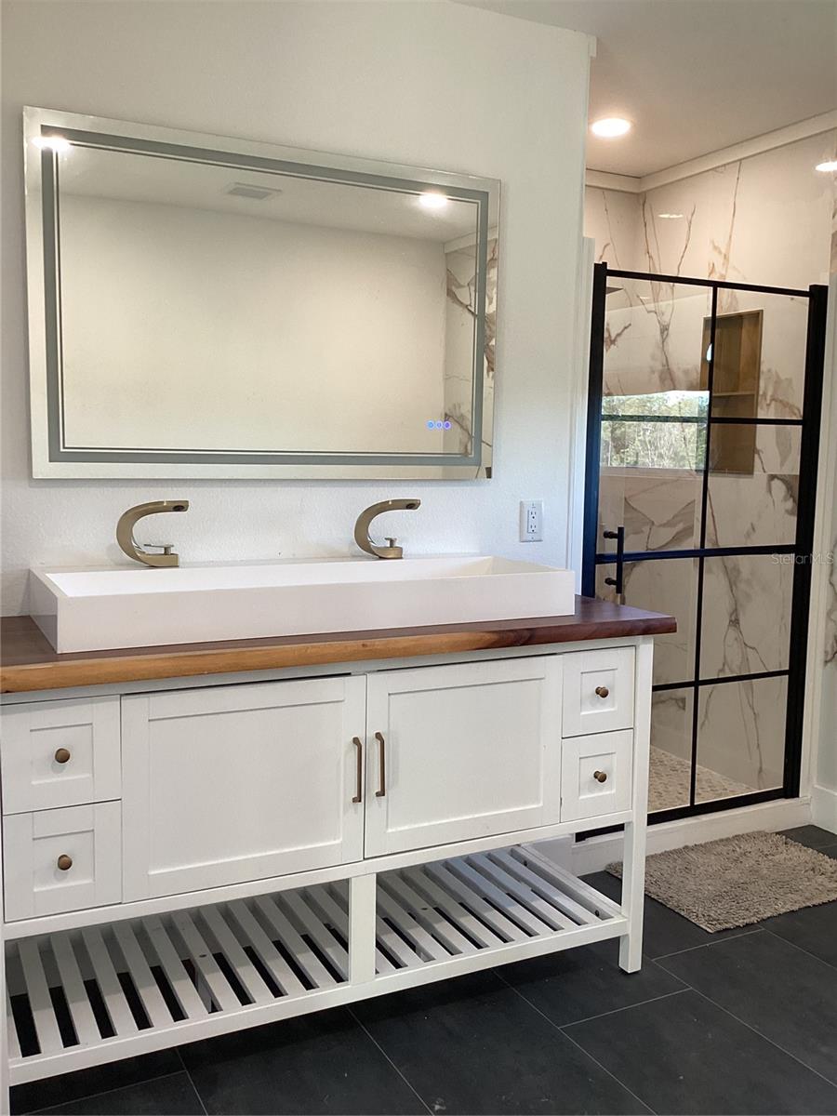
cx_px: 418
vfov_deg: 58.4
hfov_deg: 45.4
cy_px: 558
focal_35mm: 31
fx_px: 999
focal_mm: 3.3
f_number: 2.4
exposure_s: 1/60
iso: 100
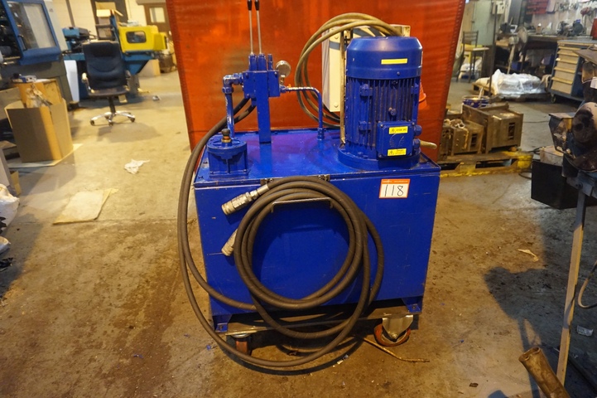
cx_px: 298
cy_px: 199
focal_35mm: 24
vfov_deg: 53.1
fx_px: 398
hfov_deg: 73.8
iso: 3200
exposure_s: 1/60
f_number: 3.5
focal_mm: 16
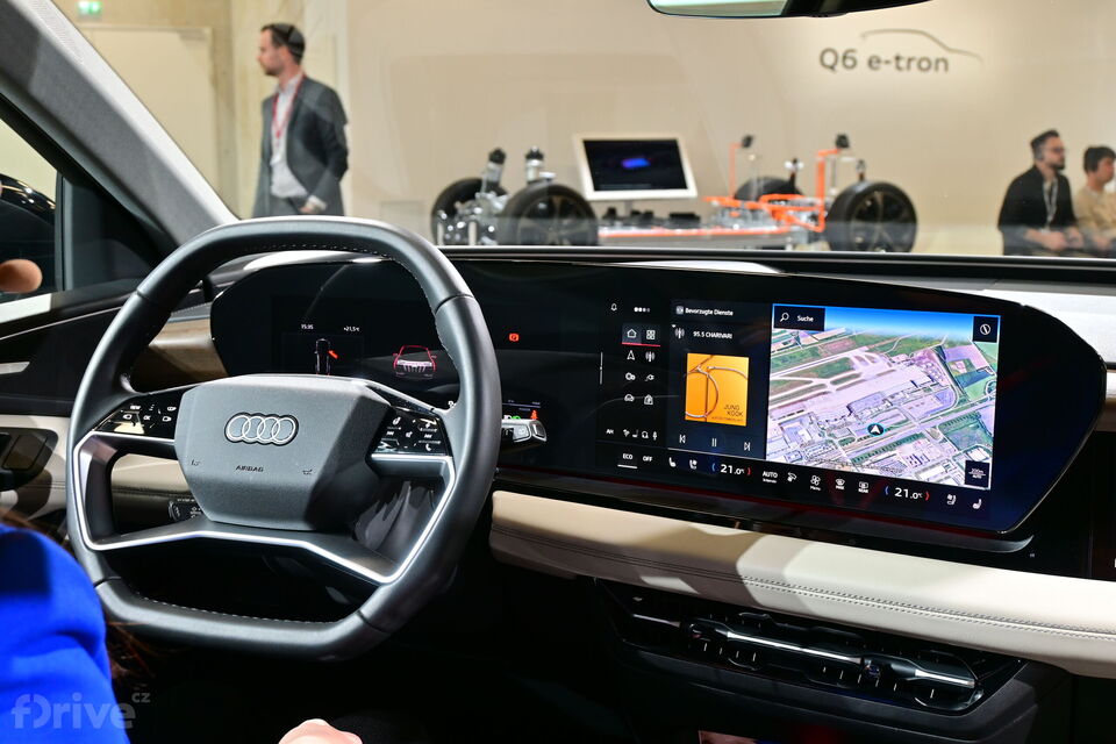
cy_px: 372
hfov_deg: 47.2
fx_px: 1279
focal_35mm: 41
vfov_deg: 32.4
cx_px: 558
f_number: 6.3
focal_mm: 27.5
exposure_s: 1/60
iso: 400
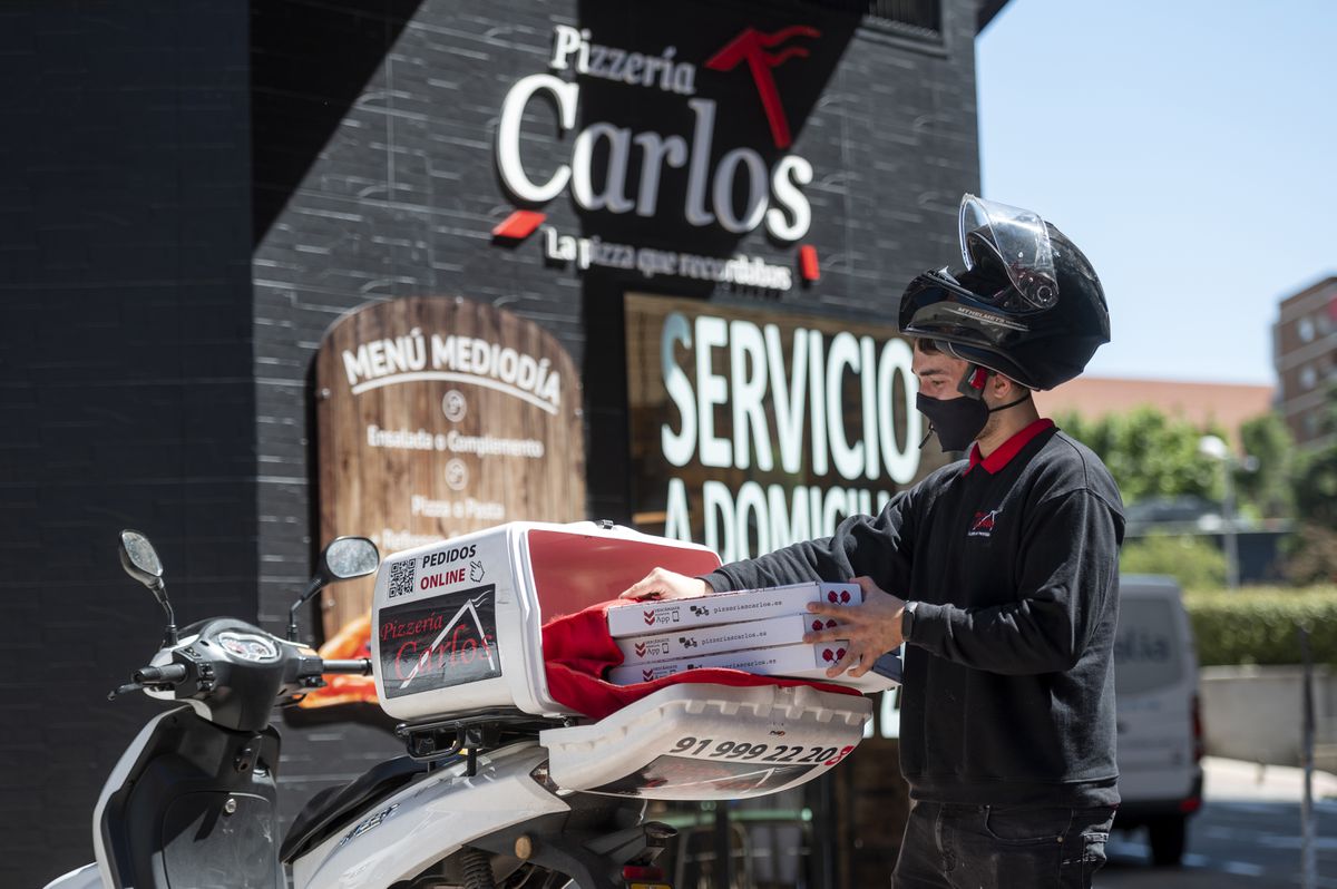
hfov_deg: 22.6
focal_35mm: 90
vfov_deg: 15.2
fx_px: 3340
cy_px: 444
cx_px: 668
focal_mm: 90
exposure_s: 1/800
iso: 100
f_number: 2.8
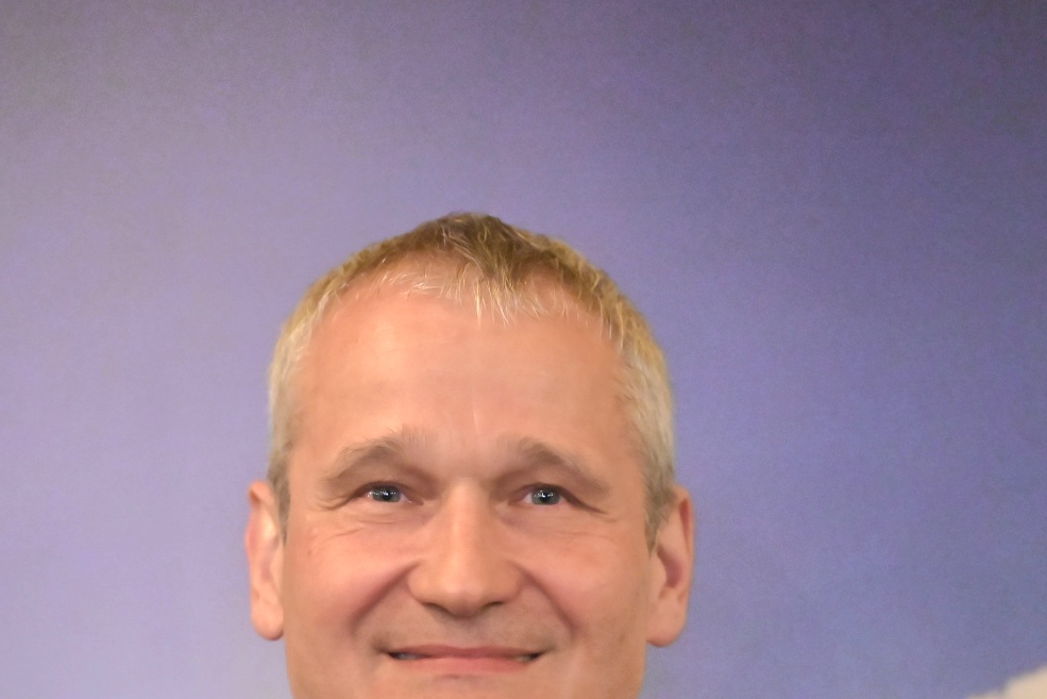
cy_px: 542
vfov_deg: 4.6
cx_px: 389
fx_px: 8609
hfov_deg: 7.0
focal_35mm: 296
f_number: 2.8
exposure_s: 1/400
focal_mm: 180
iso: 5600
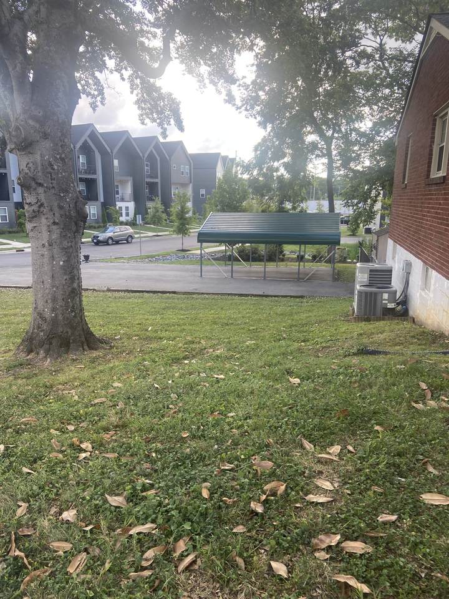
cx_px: 224
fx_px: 450
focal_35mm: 26
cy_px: 300
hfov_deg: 53.1
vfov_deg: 67.3
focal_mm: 4.25
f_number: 1.8
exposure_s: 1/237
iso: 32
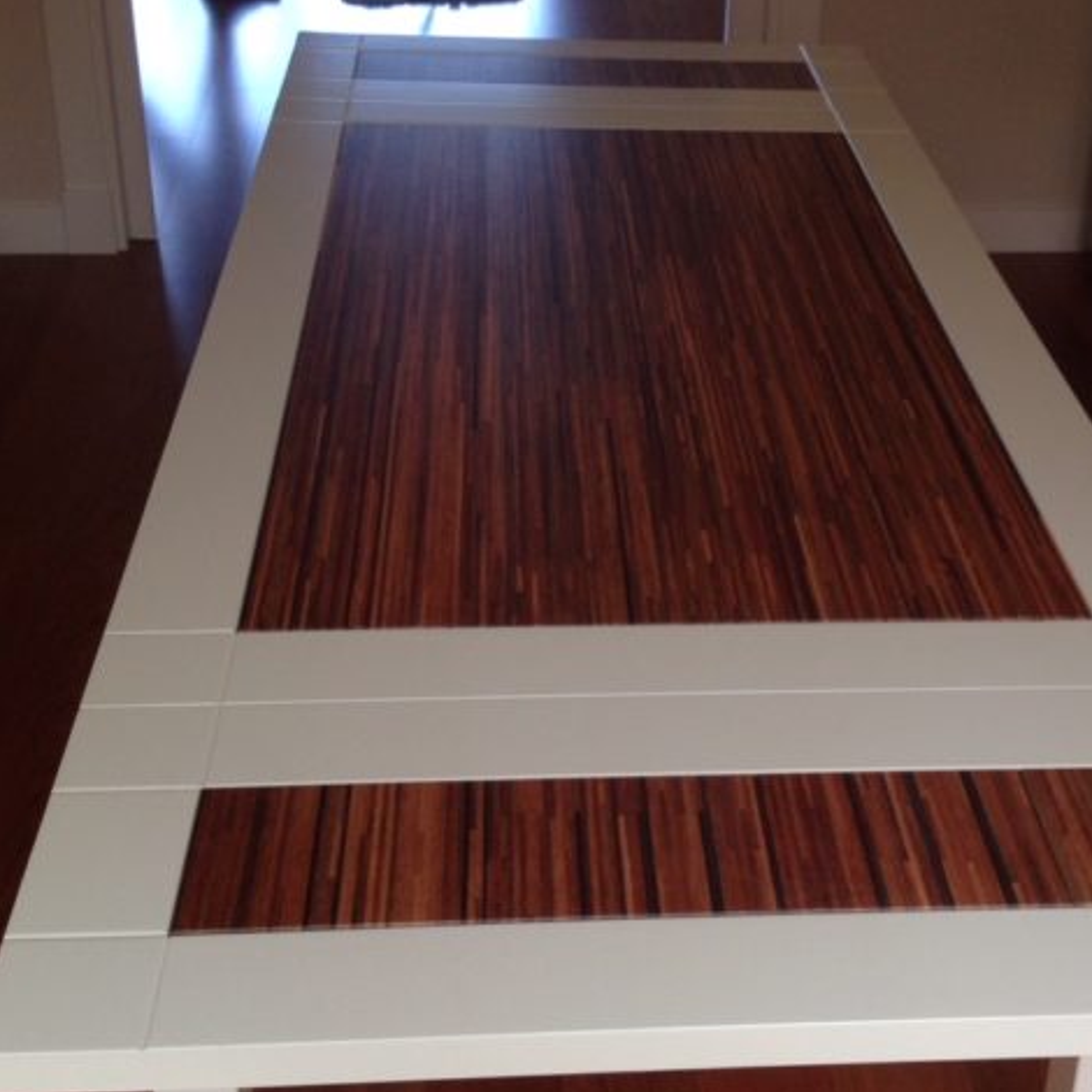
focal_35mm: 57
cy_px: 477
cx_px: 676
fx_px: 2034
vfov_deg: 30.0
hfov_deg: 29.9
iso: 64
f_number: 2.4
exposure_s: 1/120
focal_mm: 4.28
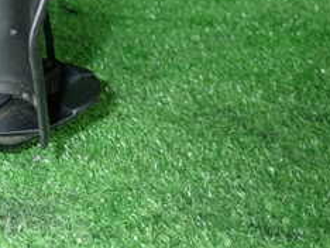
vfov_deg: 22.9
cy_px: 82
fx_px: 611
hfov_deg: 26.9
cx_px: -63
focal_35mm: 64
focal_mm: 4.5
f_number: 5.6
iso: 200
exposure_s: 1/30
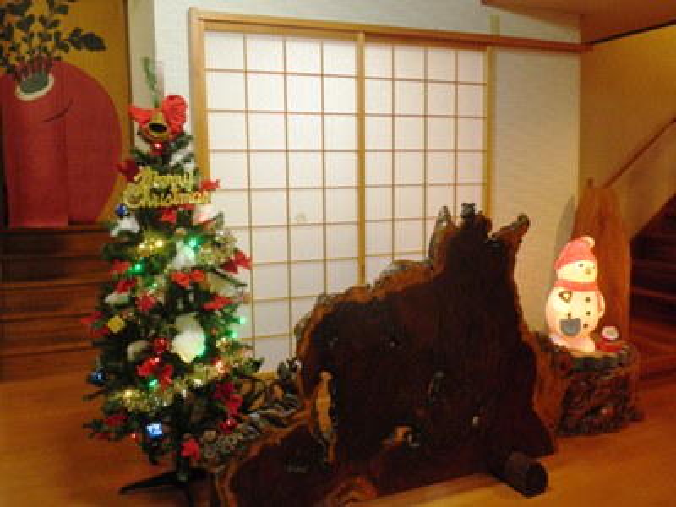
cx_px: 338
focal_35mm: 26
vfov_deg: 53.1
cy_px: 254
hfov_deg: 67.3
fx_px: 508
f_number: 2.8
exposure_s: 1/6
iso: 160
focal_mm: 4.7
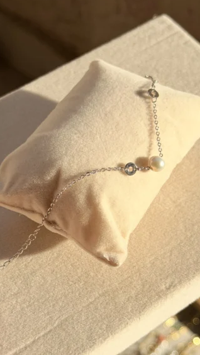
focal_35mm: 53
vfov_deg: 39.2
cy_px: 176
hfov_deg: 22.6
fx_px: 499
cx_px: 109
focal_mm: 6.76
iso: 64
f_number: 1.78
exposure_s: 1/4587
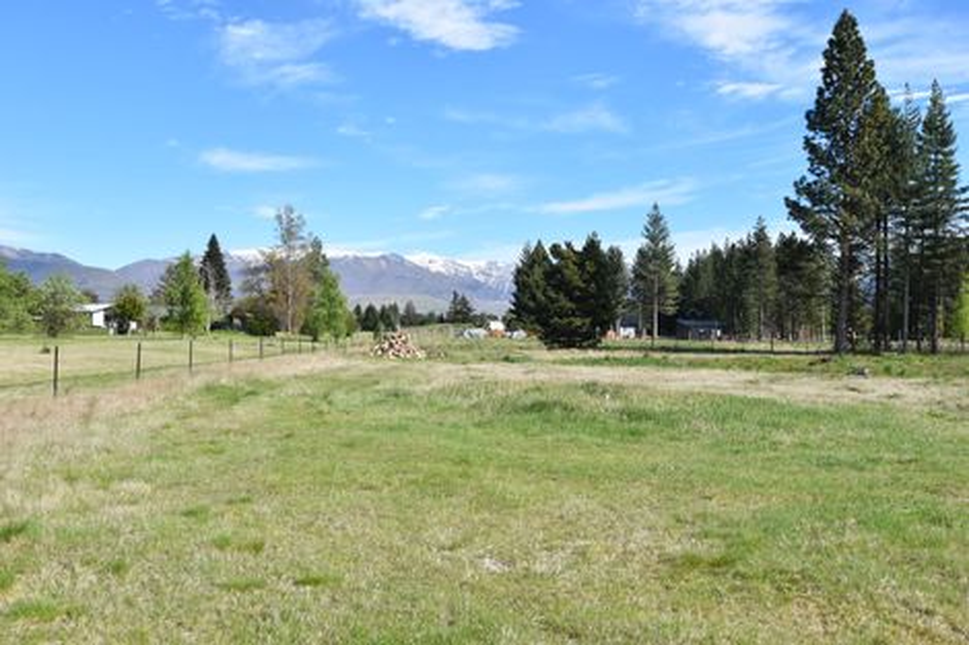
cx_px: 484
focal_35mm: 36
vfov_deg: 36.8
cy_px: 322
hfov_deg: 53.1
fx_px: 969
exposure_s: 1/400
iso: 200
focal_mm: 24
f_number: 10
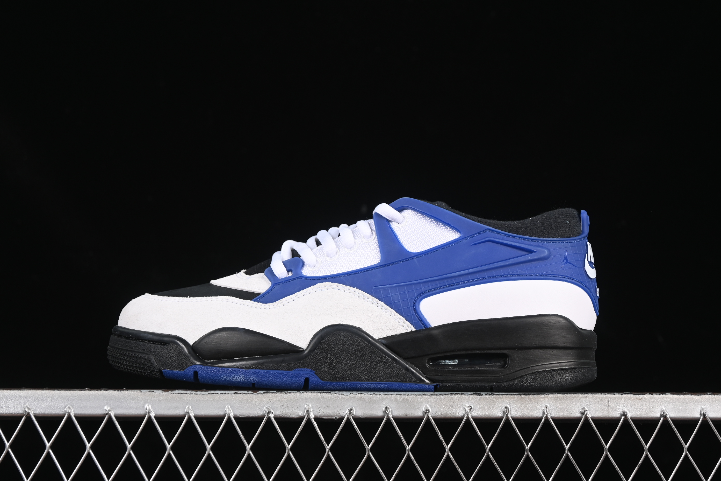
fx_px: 1502
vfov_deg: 18.2
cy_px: 240
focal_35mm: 75
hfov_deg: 27.0
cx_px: 360
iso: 160
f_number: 6.3
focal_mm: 50
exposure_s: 1/60
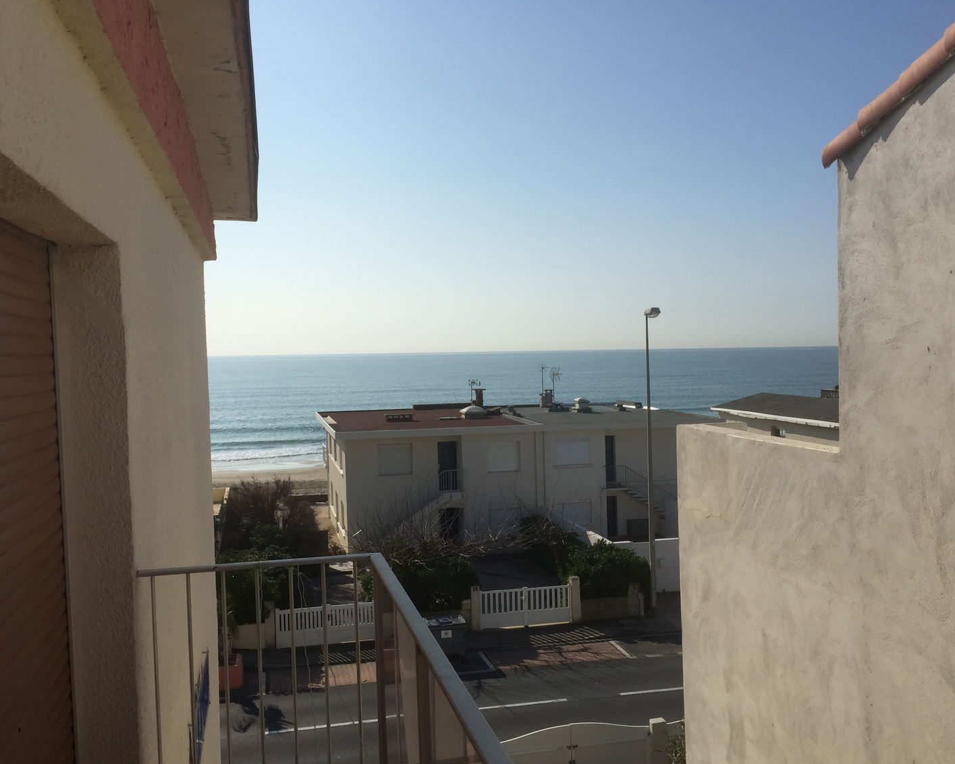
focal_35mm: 32
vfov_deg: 45.8
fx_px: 904
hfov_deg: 55.7
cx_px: 481
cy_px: 377
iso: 32
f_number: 2.2
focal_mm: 4.15
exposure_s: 1/4950
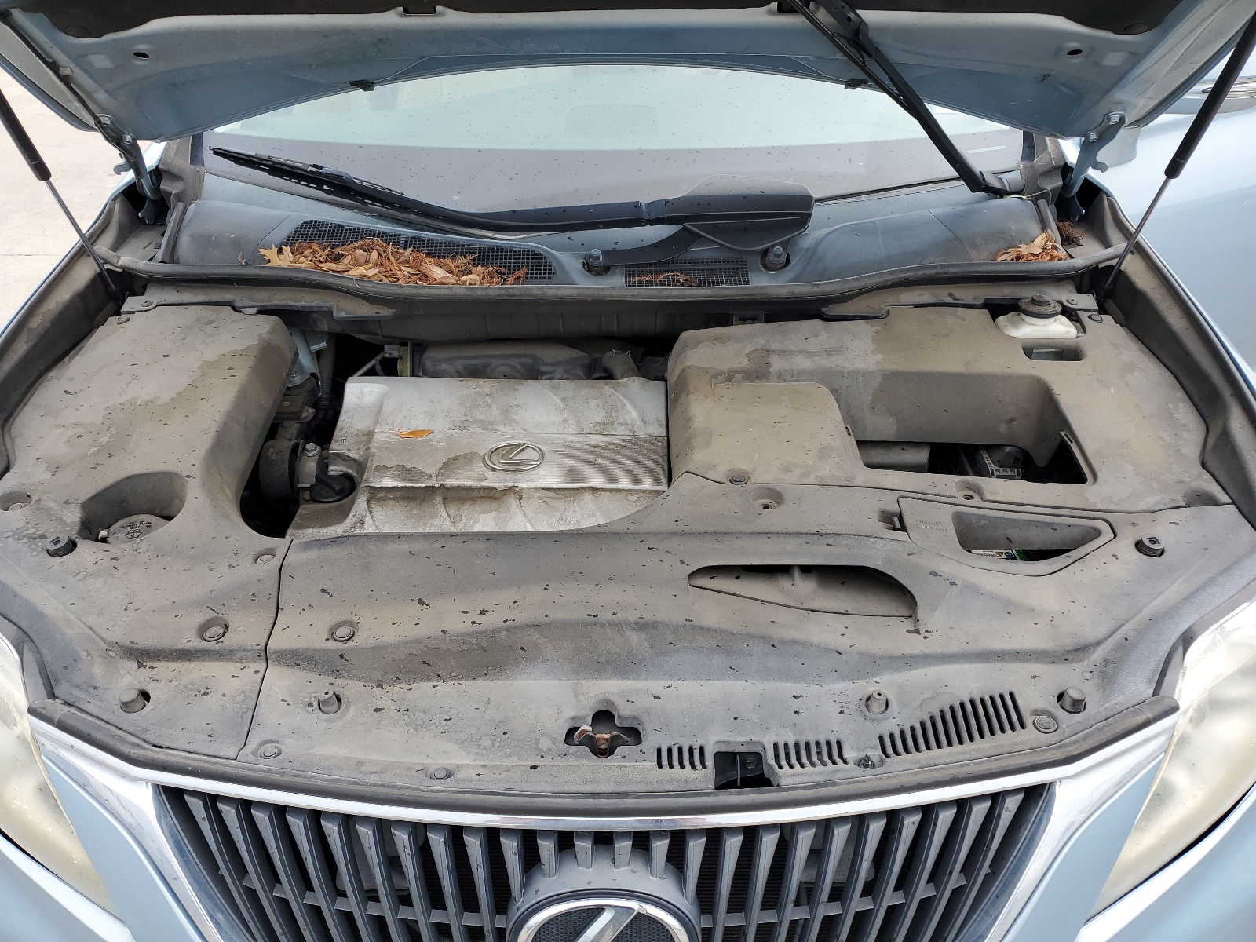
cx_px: 628
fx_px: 943
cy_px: 471
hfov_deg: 67.3
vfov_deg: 53.1
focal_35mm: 26
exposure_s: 1/625
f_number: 1.5
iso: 50
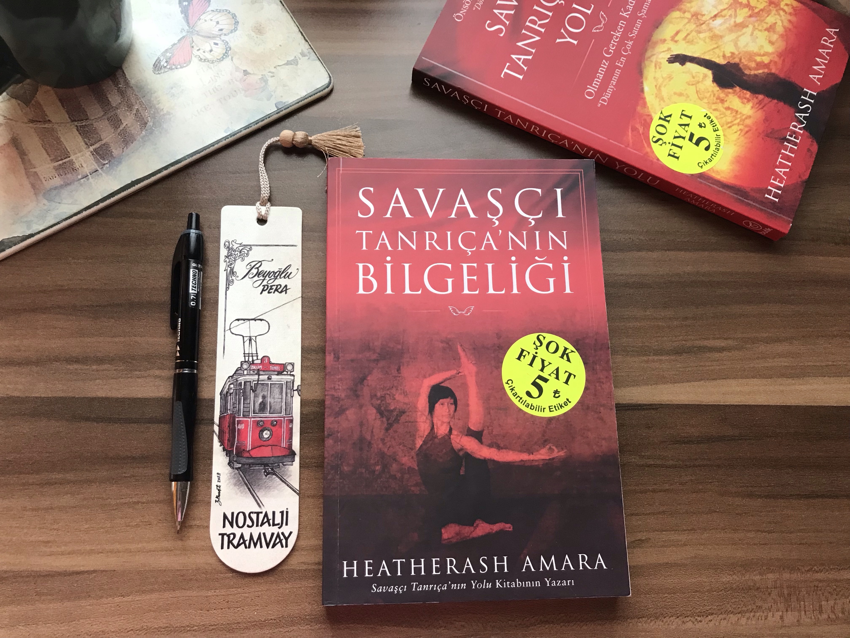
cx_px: 425
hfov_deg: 63.4
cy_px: 319
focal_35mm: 28
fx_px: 688
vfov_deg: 49.7
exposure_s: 1/25
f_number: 1.8
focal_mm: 3.99
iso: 40
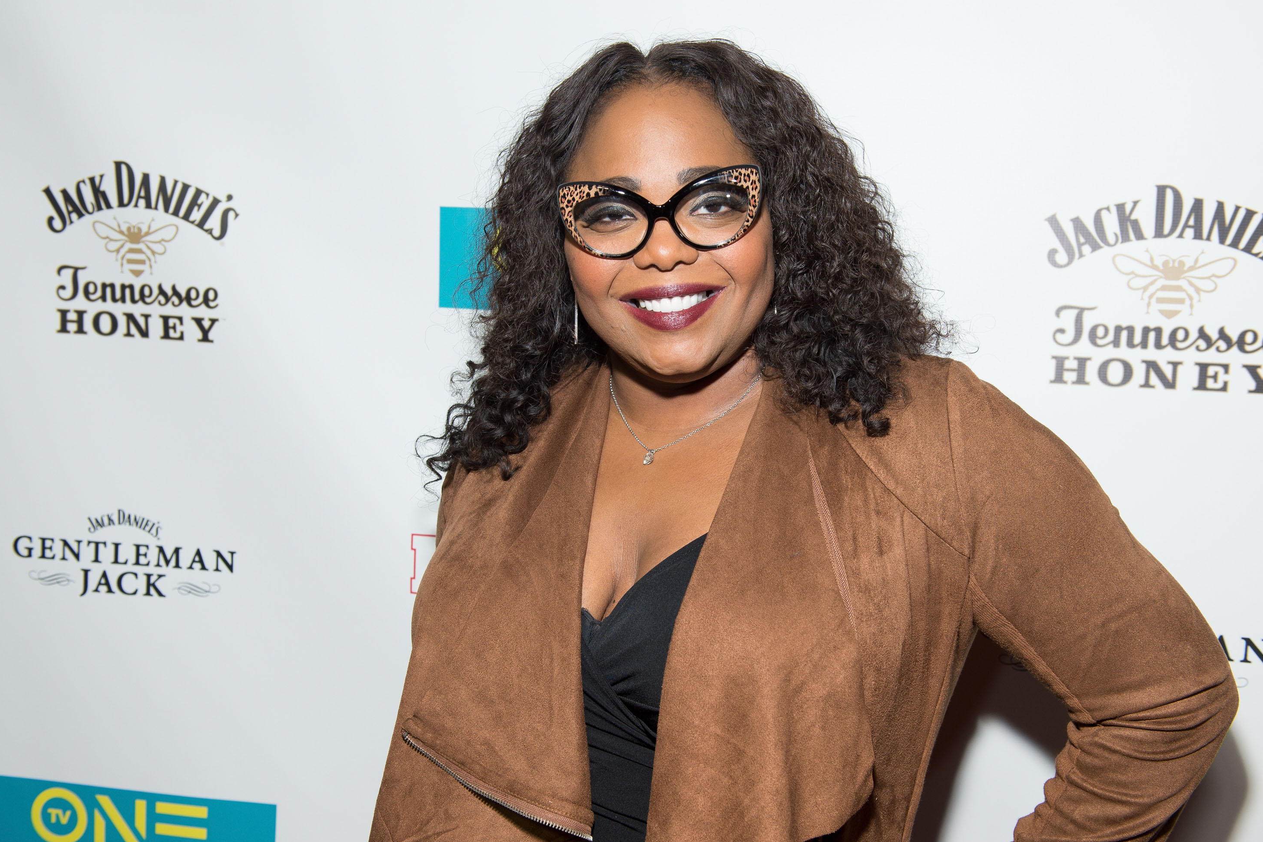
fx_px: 1368
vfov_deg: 34.2
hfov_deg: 49.6
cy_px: 428
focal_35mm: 39
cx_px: 632
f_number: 7.1
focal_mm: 38
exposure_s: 1/80
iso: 400
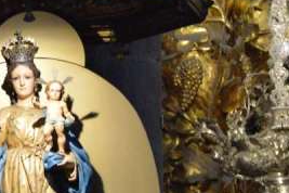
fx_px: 4808
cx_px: 77
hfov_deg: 3.4
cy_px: 106
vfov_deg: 2.3
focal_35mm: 599
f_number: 8
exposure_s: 1/60
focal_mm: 200
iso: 6400
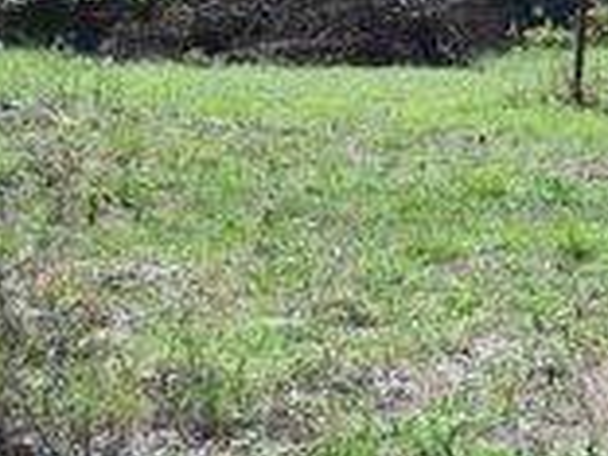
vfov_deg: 12.7
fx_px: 2029
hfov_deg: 16.6
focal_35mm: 116
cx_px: 635
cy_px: 49
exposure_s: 1/500
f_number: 4.2
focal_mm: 25
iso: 100
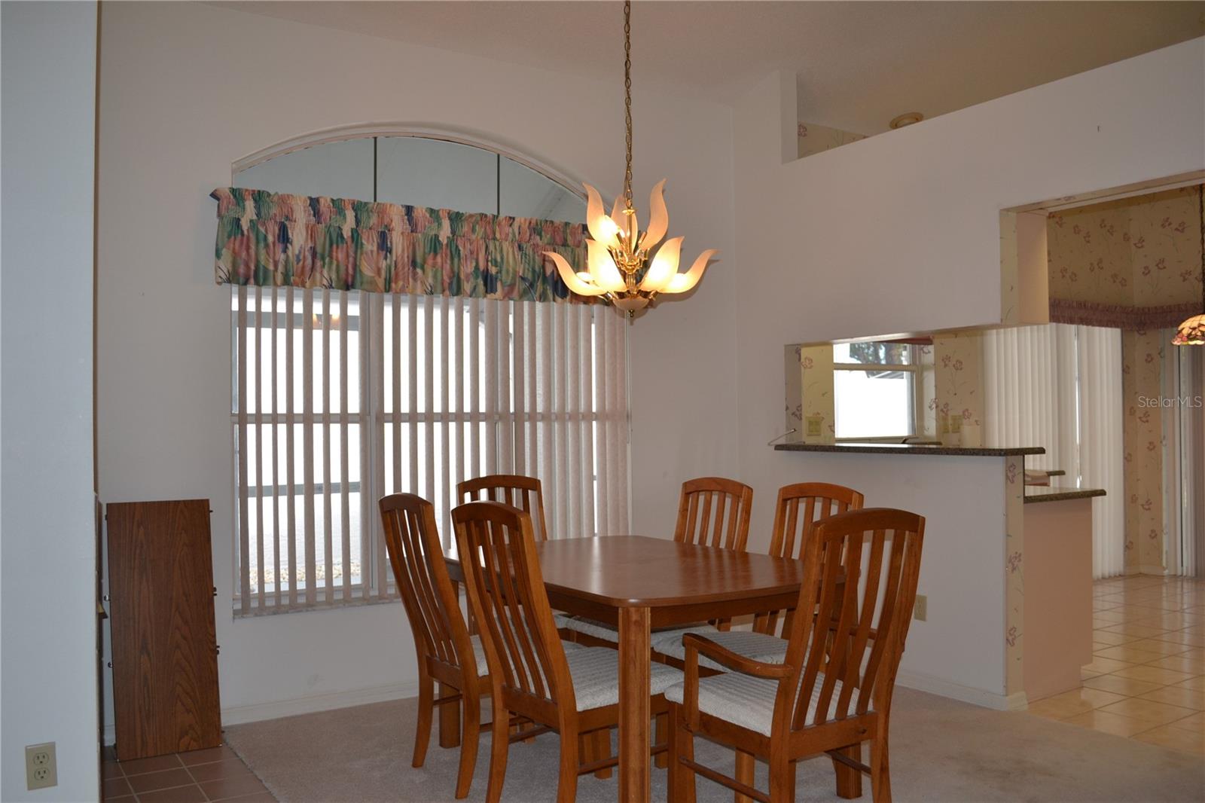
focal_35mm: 30
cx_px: 602
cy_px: 402
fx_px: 1004
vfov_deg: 43.6
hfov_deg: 61.9
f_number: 4
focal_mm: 20
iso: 320
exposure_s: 1/125
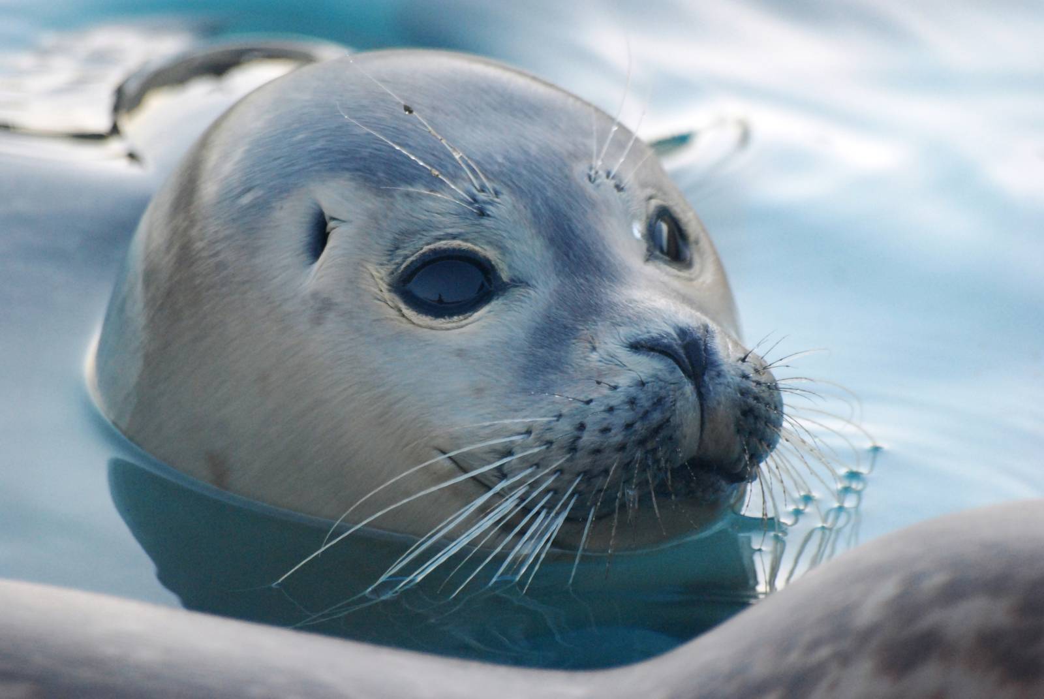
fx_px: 13065
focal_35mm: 450
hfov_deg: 4.6
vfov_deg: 3.1
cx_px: 522
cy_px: 350
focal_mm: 300
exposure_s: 1/160
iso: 1000
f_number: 5.6
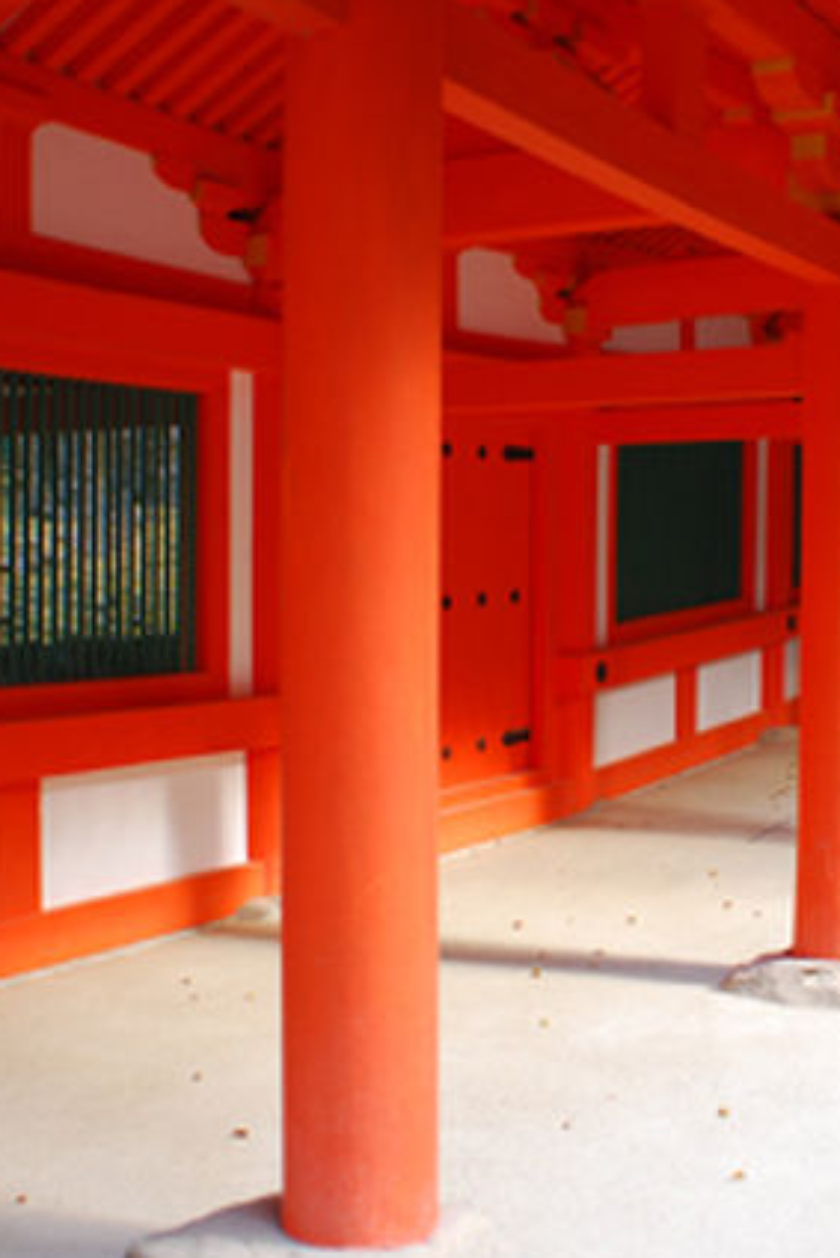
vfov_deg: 42.7
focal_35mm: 46
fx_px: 1609
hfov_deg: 28.9
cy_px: 639
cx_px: 614
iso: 100
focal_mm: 20
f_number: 3.2
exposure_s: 1/40
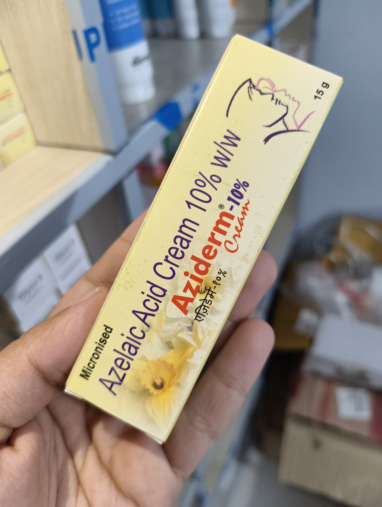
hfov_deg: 56.9
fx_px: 352
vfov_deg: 71.5
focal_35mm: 24
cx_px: 191
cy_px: 254
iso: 1149
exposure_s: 1/50
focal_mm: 5.56
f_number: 1.87
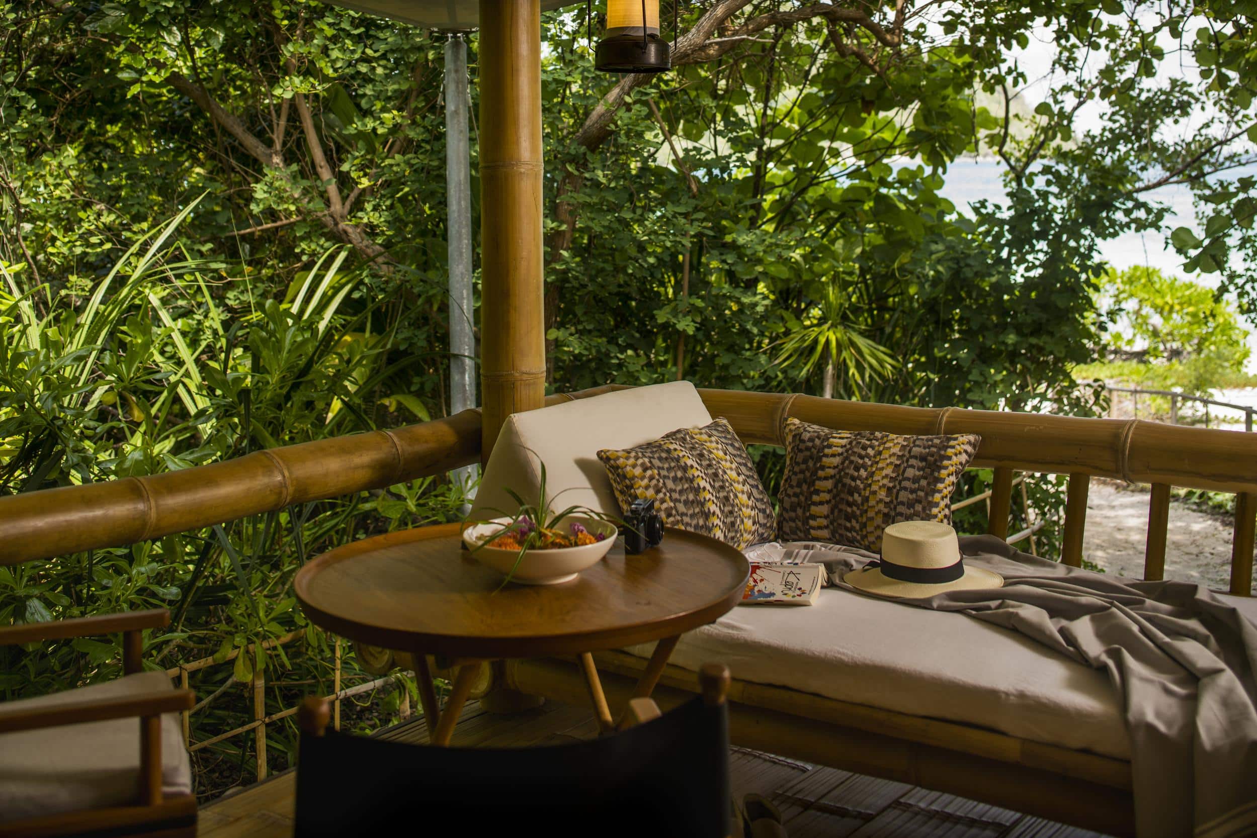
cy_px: 419
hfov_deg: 43.6
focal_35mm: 45
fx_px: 1571
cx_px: 628
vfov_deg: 29.9
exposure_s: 1/80
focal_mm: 45
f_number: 4
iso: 100
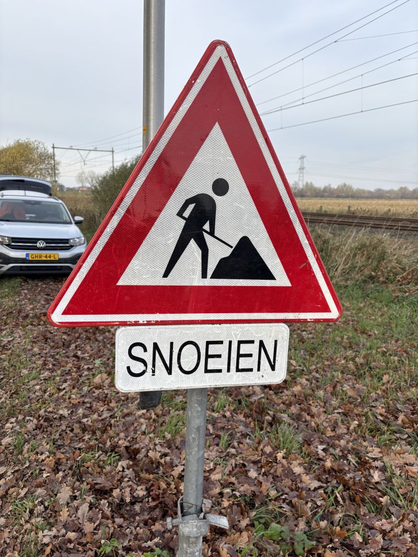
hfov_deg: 53.1
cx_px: 209
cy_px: 278
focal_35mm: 26
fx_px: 419
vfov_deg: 67.3
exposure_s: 1/1393
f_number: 1.6
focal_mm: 5.96
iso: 50
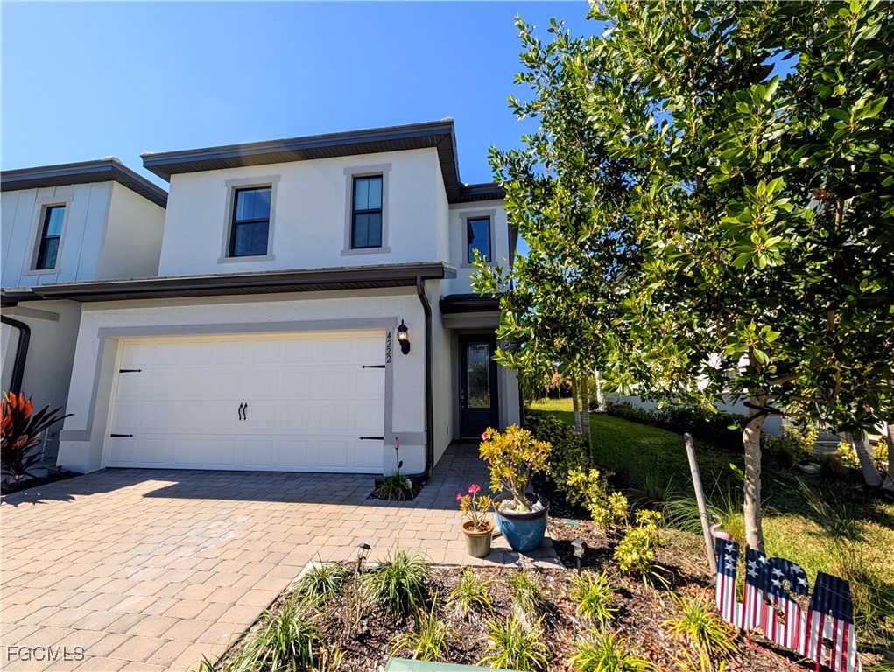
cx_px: 447
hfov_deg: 110.5
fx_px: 310
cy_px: 336
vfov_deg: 94.6
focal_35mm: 12
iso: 58
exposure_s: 1/1721
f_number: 1.7
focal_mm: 2.02
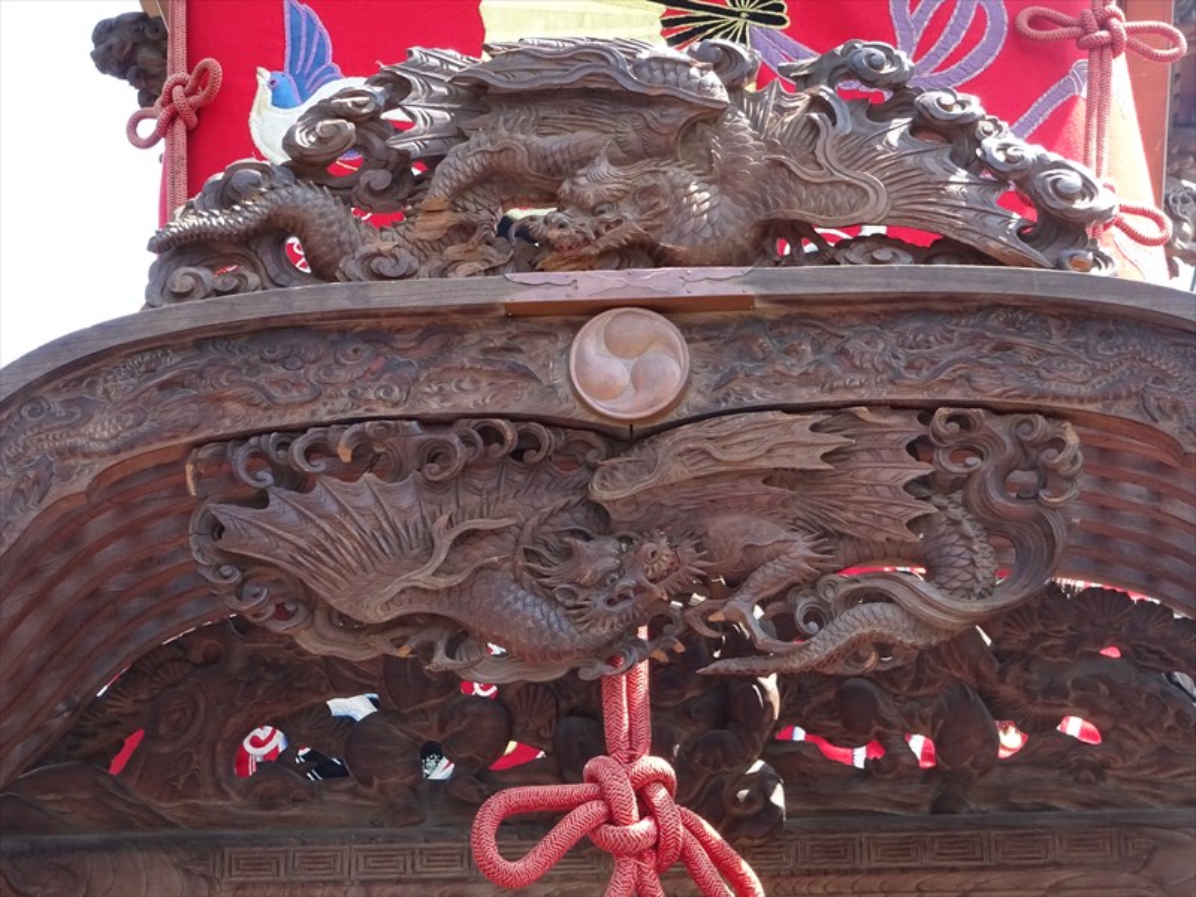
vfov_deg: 11.7
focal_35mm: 127
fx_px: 4388
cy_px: 448
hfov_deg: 15.5
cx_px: 598
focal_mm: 21.66
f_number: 5.6
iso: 250
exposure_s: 1/160
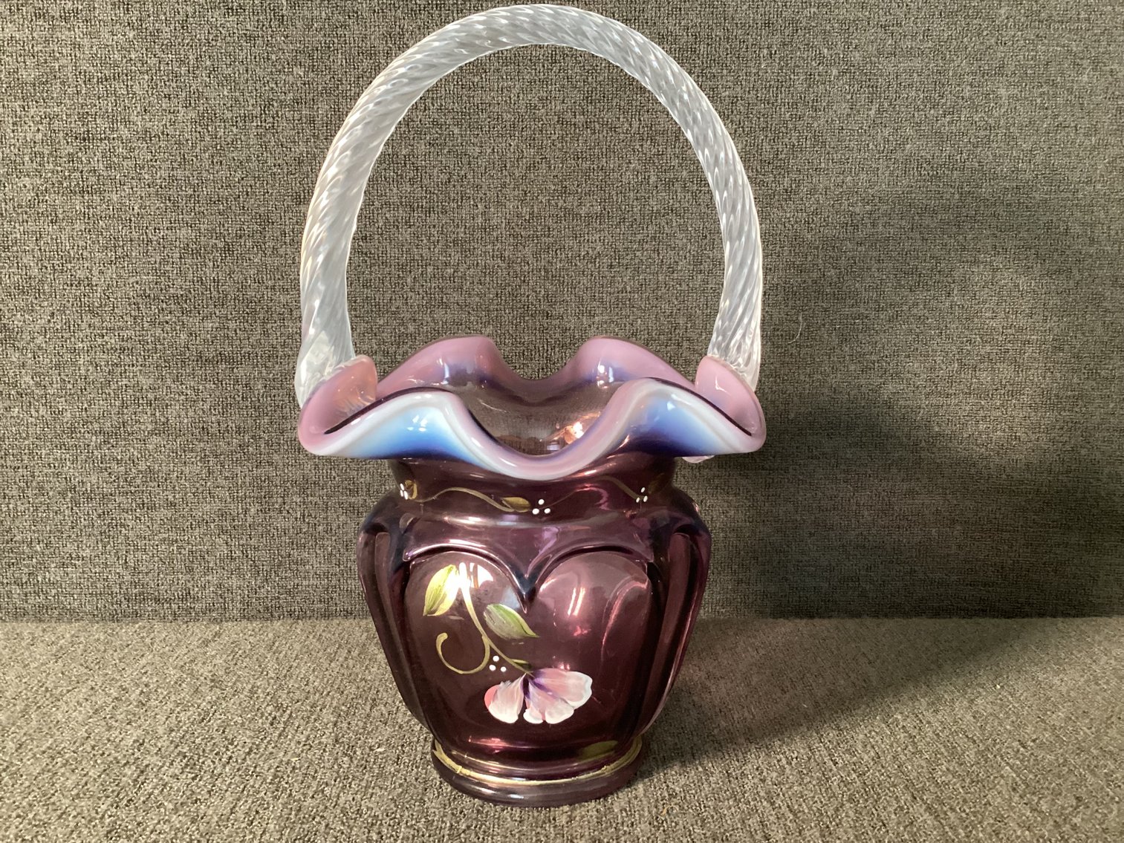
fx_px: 1007
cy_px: 422
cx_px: 562
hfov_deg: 58.3
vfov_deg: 45.4
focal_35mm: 31
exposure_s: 1/30
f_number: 2.4
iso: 400
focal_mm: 3.3
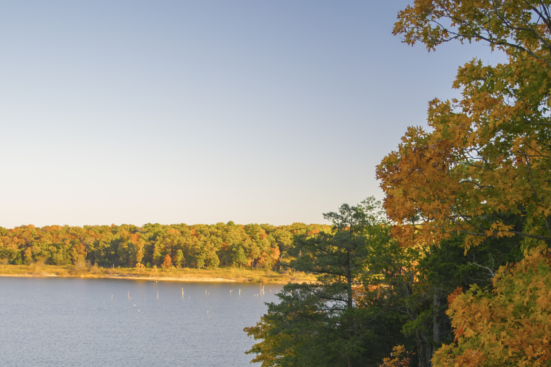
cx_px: 374
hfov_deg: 35.2
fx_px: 857
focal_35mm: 56
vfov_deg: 23.7
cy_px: 316
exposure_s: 1/125
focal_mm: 18
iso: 100
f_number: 3.5
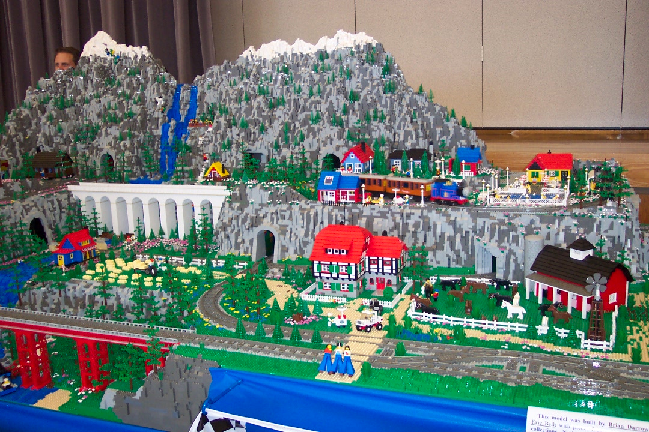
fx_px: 685
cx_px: 324
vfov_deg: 35.1
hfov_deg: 50.7
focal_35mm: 38
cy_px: 216
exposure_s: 1/30
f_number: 2.8
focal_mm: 8
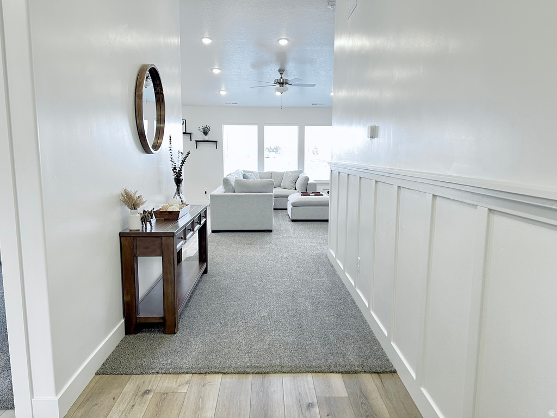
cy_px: 209
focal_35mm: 26
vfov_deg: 53.1
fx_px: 418
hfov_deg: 67.3
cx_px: 278
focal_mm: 5.7
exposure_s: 1/60
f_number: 1.5
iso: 125
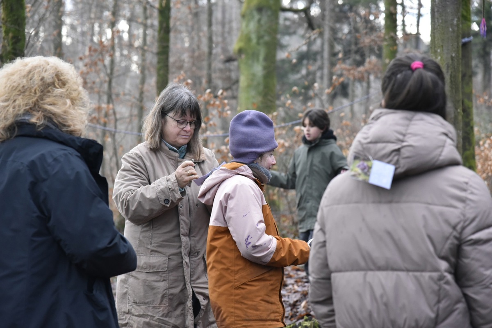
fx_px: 1435
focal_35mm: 105
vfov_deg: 13.0
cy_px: 164
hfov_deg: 19.5
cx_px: 246
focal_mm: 105
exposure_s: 1/400
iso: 4000
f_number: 5
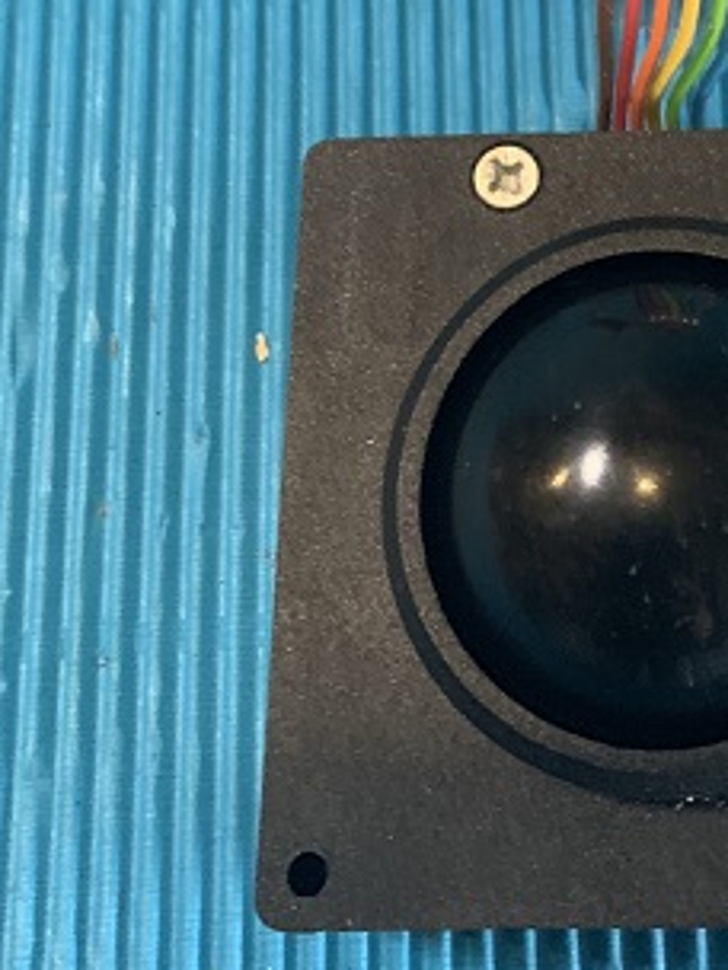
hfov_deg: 20.7
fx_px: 1935
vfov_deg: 26.6
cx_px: 694
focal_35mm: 69
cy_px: -14
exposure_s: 1/40
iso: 400
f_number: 1.8
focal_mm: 4.25
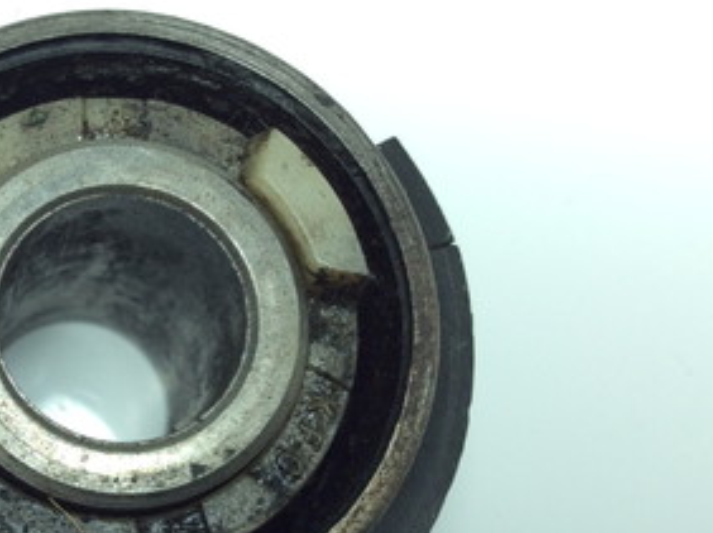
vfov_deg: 21.5
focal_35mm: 68
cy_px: 376
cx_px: 15
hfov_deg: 27.1
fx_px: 1399
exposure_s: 1/183
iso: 32
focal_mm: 3.3
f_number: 2.4
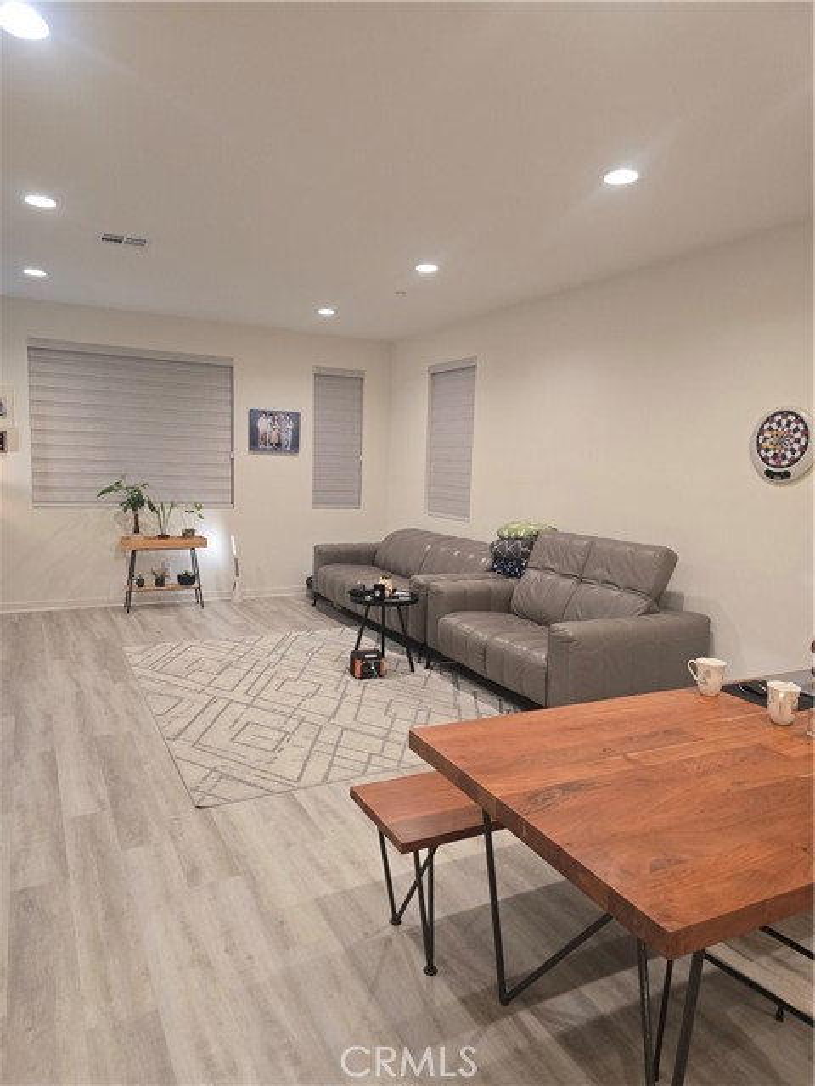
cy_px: 543
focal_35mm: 23
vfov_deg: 73.9
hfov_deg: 58.9
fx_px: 722
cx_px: 408
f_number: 1.7
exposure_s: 1/120
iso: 400
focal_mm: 6.3
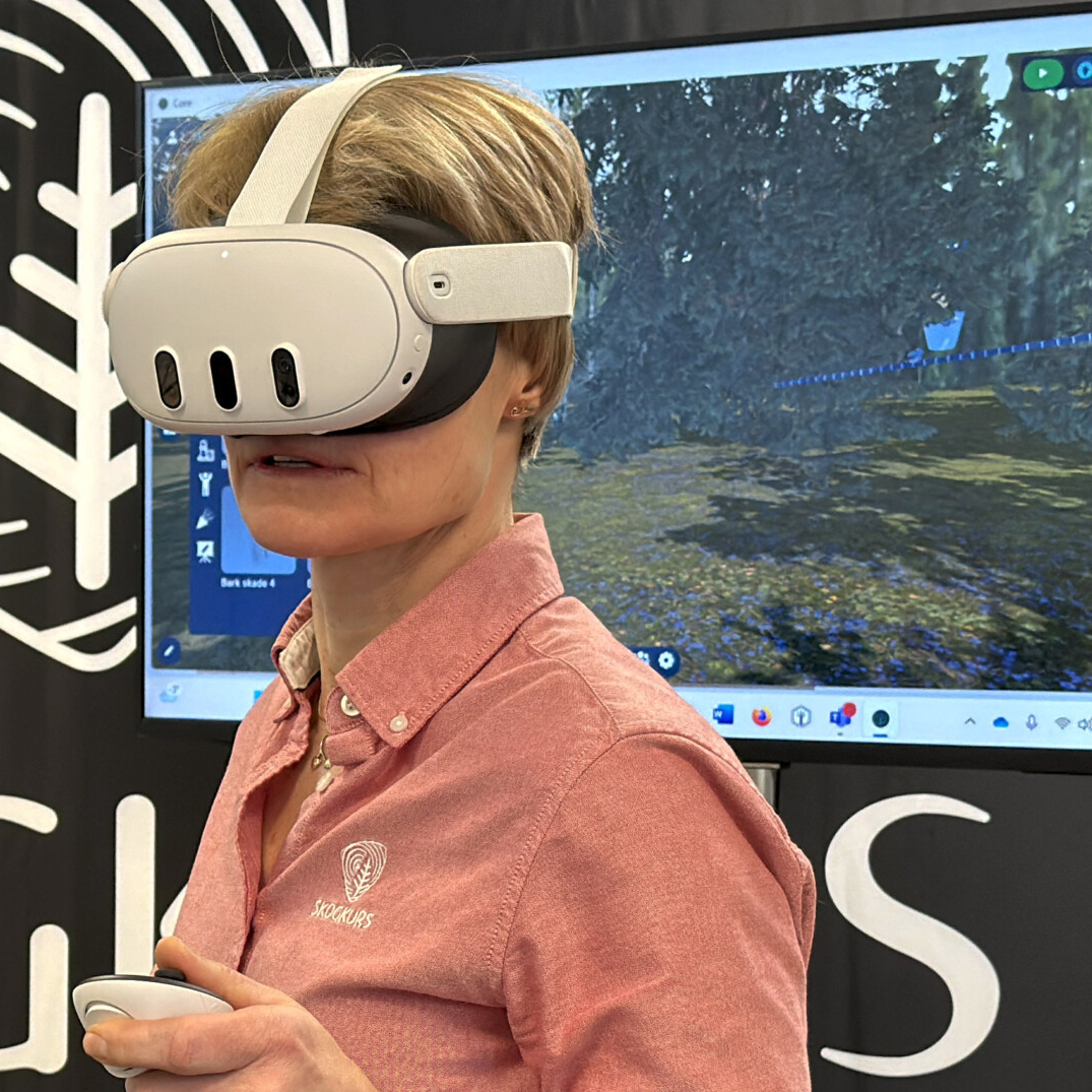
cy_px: 930
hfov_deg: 17.0
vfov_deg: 17.0
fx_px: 3605
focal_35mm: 101
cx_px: 141
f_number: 1.78
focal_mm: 6.86
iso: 200
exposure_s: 1/100
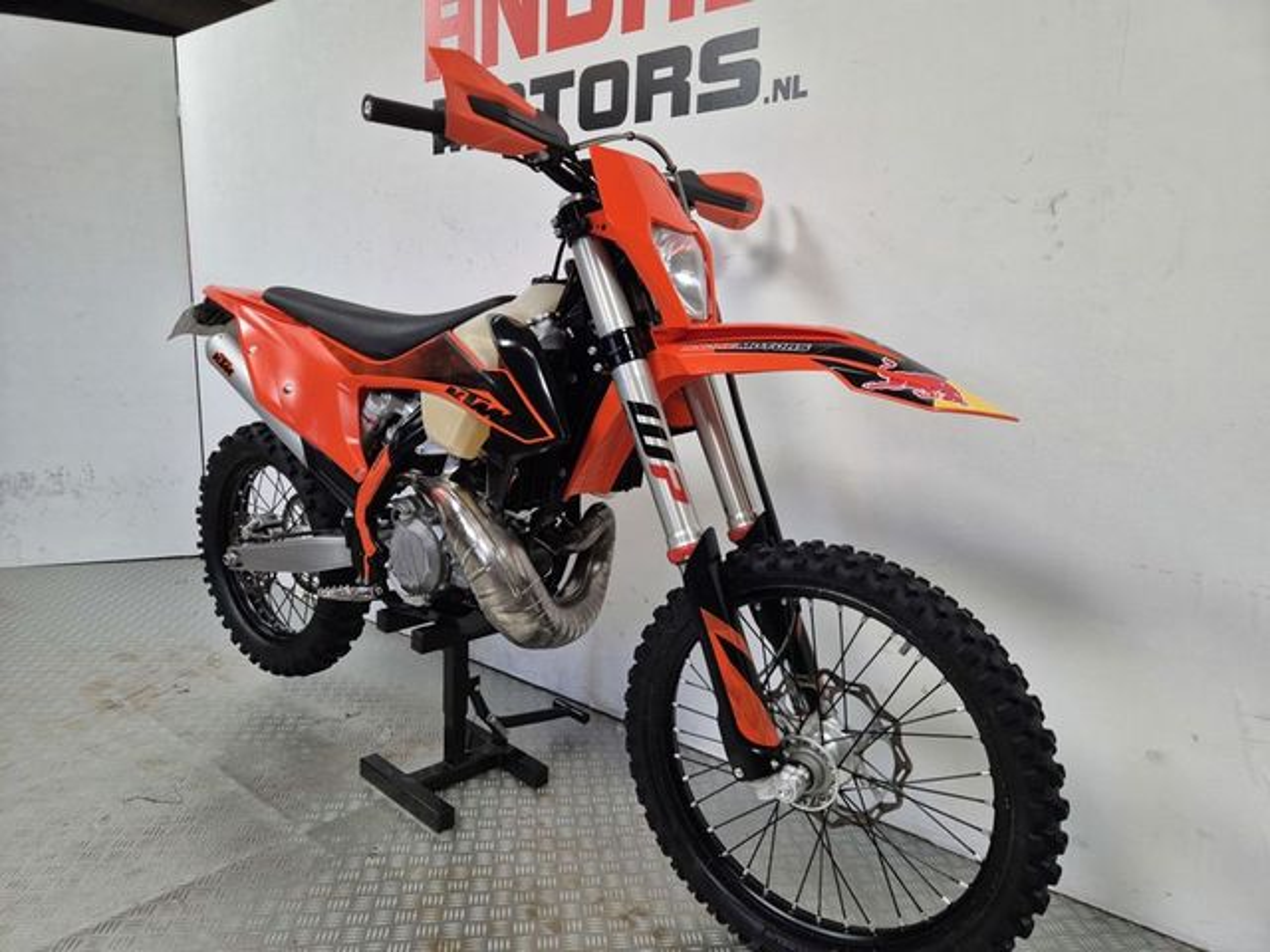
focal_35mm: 23
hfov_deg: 73.9
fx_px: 844
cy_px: 476
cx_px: 635
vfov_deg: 58.9
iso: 250
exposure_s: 1/100
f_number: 1.8
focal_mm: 5.4
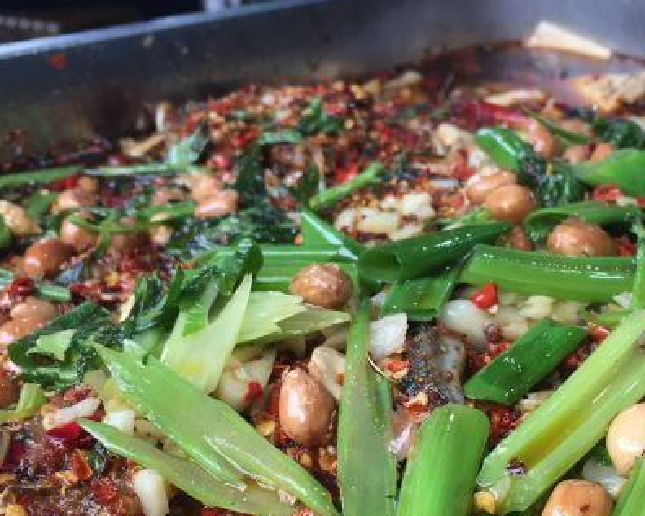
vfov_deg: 30.1
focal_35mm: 50
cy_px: 343
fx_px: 955
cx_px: 433
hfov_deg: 36.9
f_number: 2.2
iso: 40
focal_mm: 4.15
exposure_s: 1/33
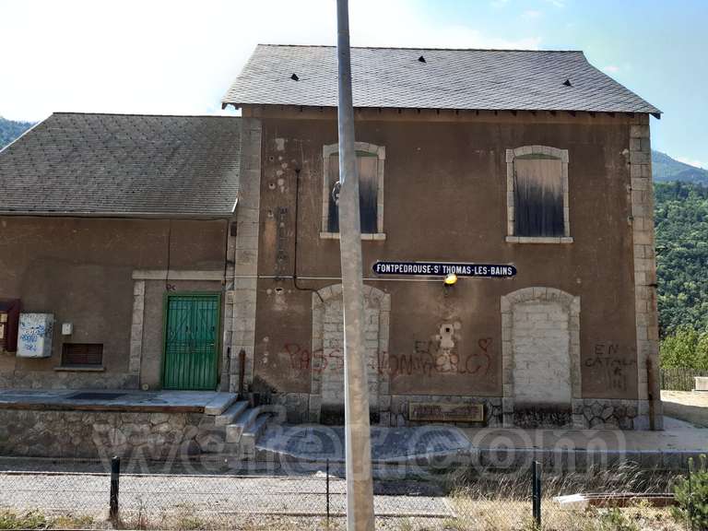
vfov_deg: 53.1
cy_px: 266
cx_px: 354
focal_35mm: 26
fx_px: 532
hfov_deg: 67.3
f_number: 1.7
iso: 40
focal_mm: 3.92
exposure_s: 1/873
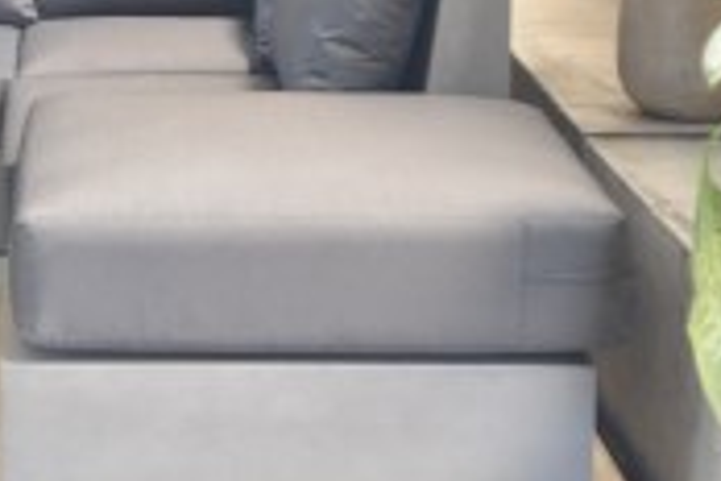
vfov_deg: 9.0
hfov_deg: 13.2
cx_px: -178
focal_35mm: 150
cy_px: -52
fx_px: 3013
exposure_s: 1/80
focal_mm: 35
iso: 500
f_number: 4
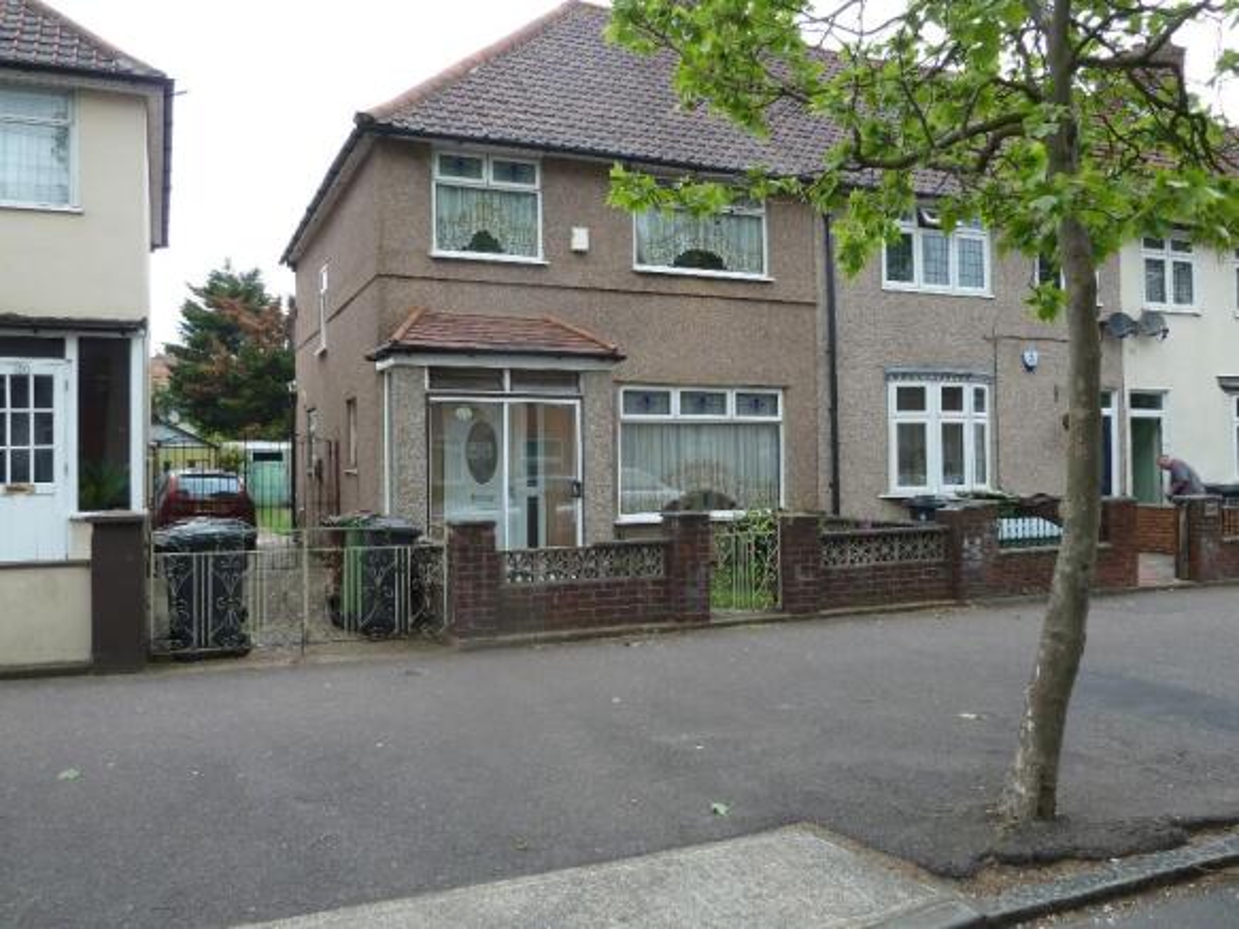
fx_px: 1038
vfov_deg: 48.2
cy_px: 464
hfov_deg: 61.7
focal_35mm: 29
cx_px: 620
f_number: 3.4
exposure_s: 1/100
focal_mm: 4.7
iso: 80
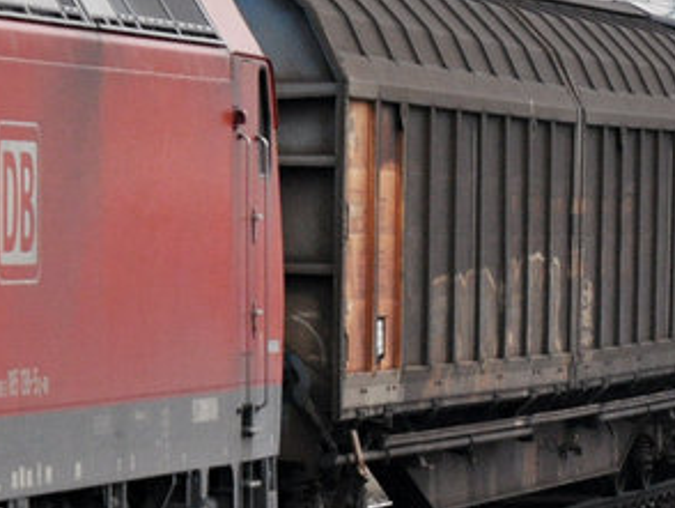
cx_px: -287
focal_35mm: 411
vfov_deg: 3.6
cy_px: 174
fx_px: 8021
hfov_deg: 4.8
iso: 800
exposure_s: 1/400
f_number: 3.2
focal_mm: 70
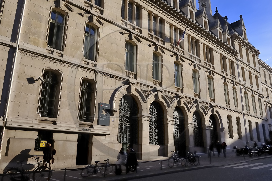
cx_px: 136
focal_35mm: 29
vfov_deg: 44.9
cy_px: 90
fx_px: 219
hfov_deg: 63.7
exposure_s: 1/160
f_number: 11
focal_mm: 29
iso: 200
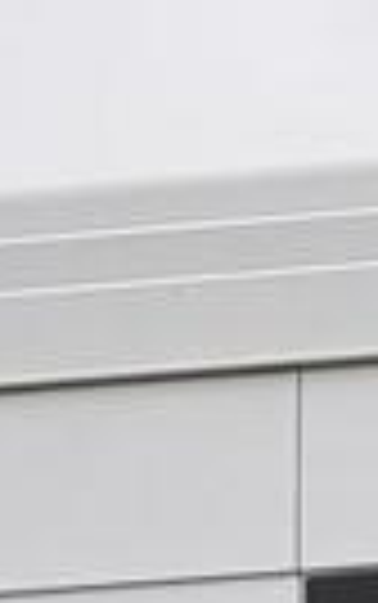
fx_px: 1628
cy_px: 742
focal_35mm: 99
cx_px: 922
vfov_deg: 19.6
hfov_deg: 11.0
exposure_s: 1/159
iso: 40
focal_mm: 2.22
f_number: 2.2
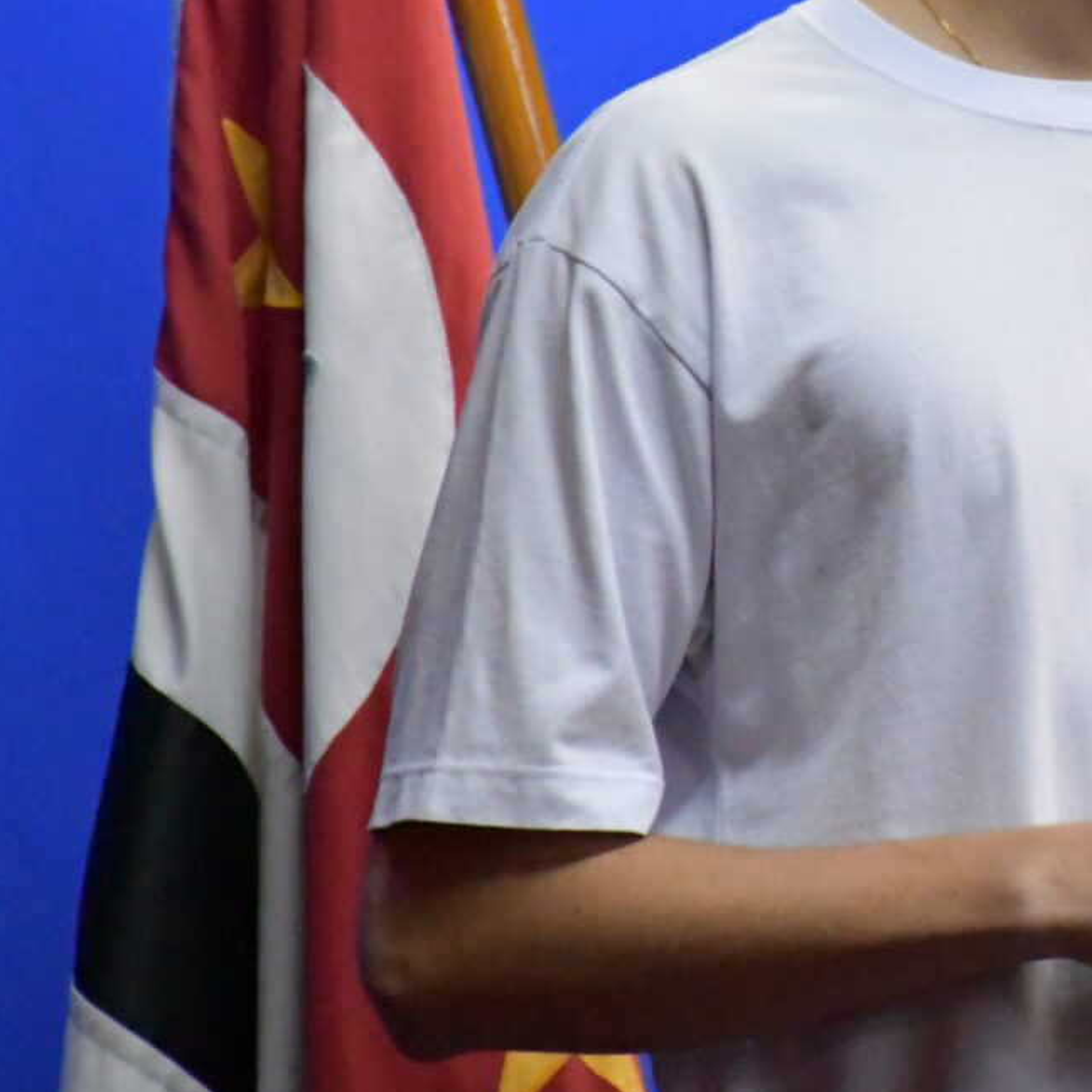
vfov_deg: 4.0
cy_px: 131
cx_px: 1259
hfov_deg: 4.0
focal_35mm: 438
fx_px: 15632
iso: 10000
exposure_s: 1/125
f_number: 5.6
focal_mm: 116
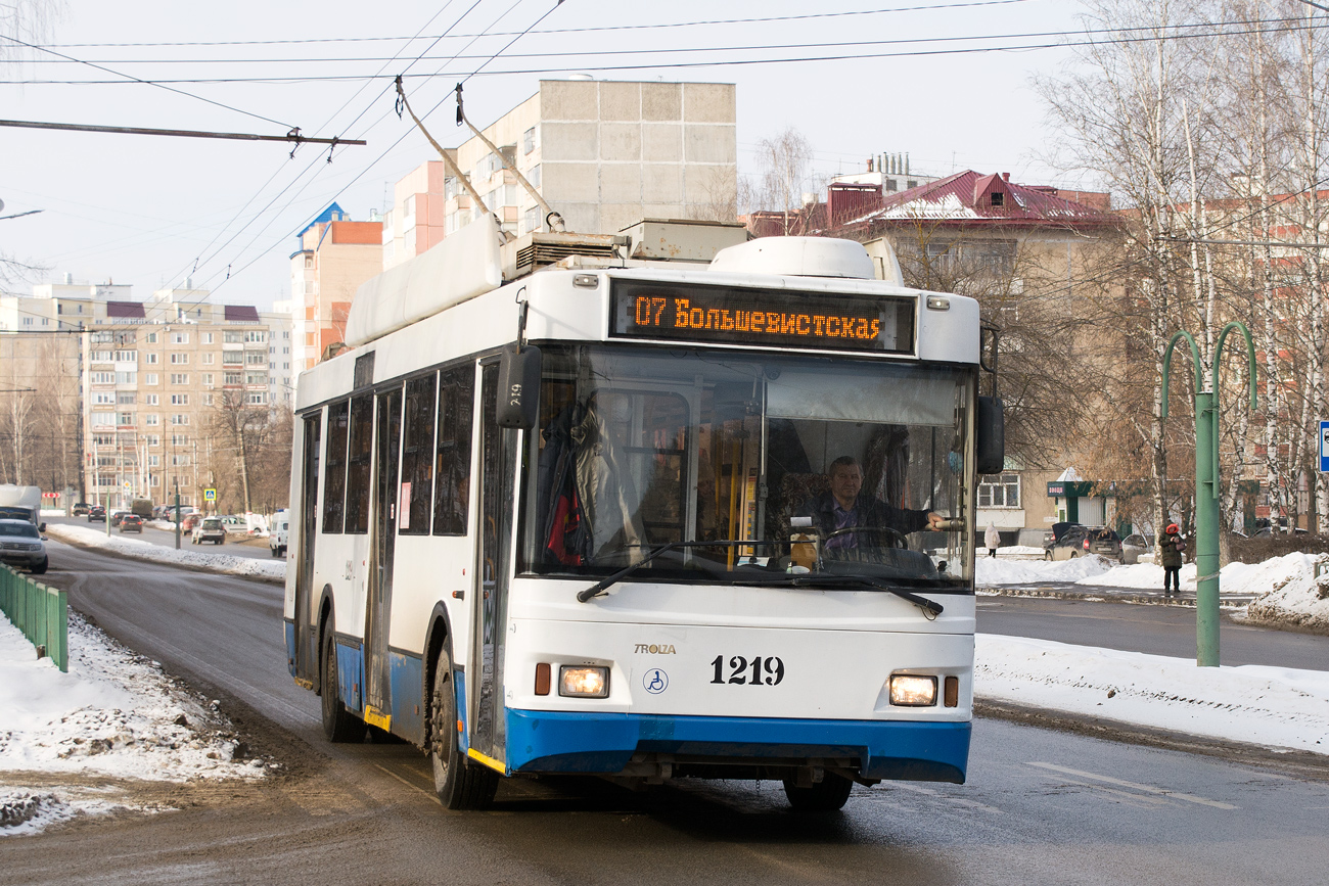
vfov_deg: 29.0
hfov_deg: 42.3
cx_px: 664
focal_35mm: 46
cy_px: 443
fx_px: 1717
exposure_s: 1/640
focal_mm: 31
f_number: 6.3
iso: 160
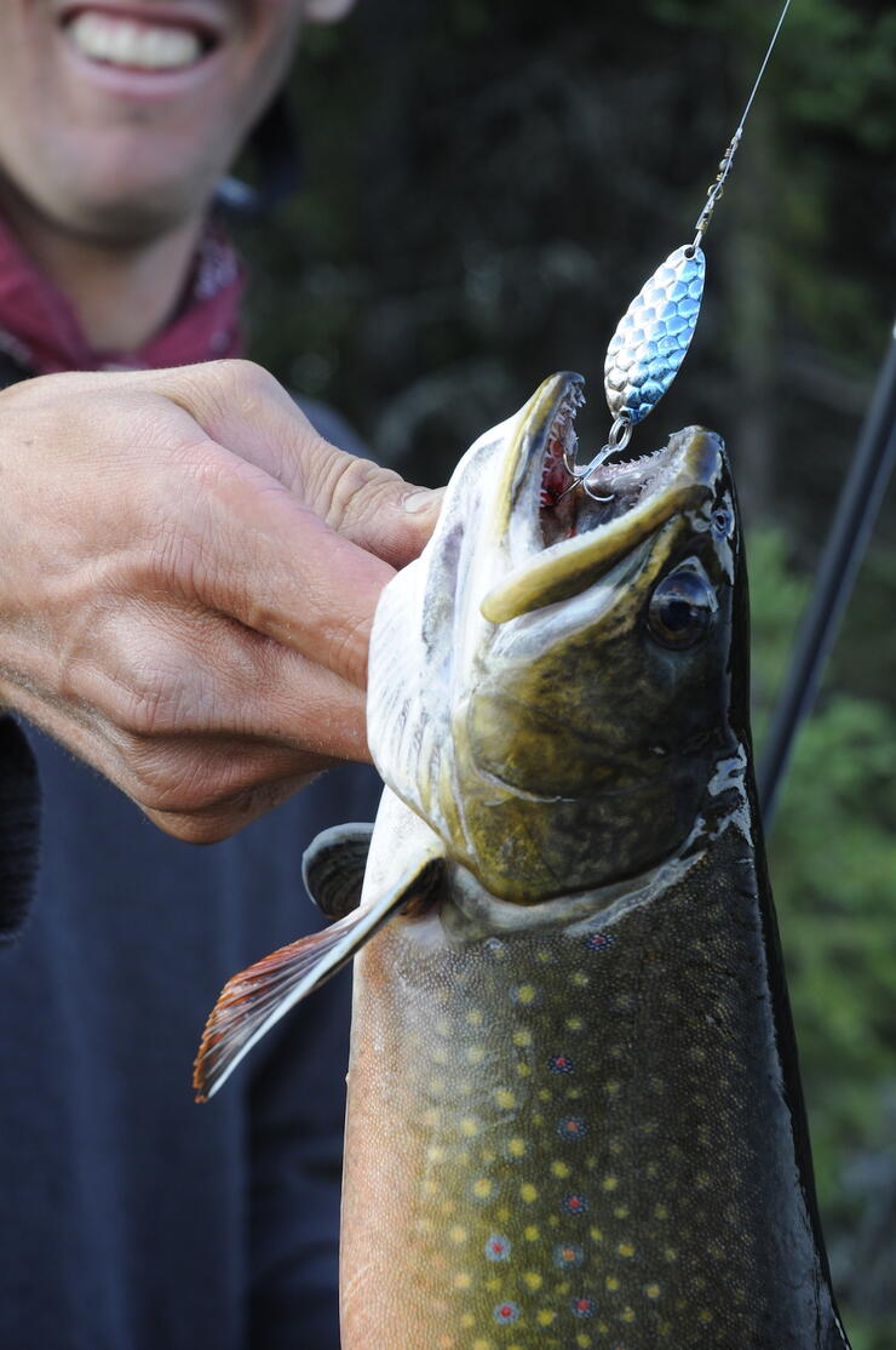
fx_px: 3929
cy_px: 675
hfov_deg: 13.0
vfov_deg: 19.5
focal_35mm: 105
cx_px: 448
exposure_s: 1/125
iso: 320
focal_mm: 70
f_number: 6.3
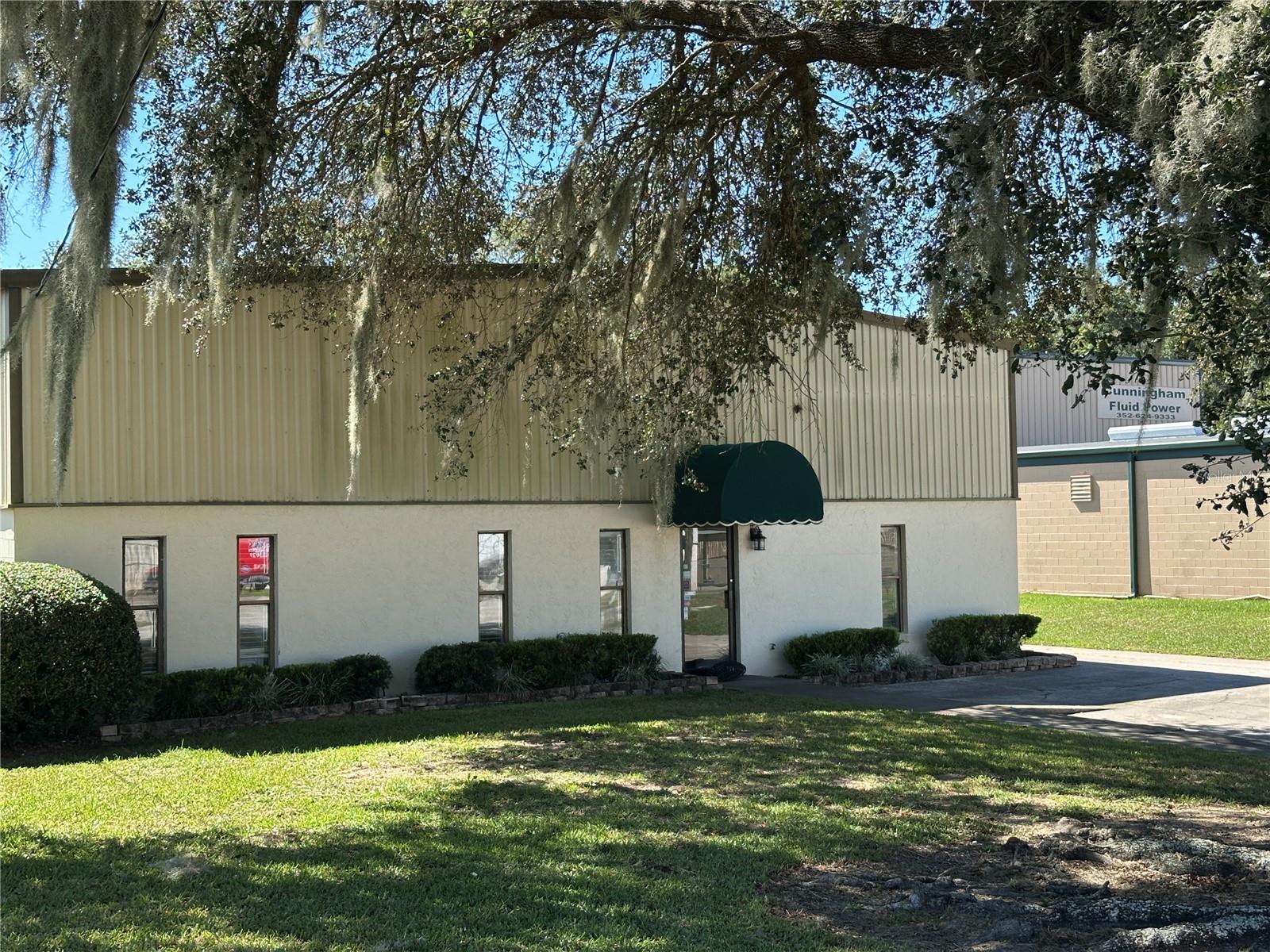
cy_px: 476
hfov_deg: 39.7
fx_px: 1761
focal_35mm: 48
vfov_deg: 30.3
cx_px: 635
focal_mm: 6.86
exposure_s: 1/903
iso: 64
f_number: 1.78
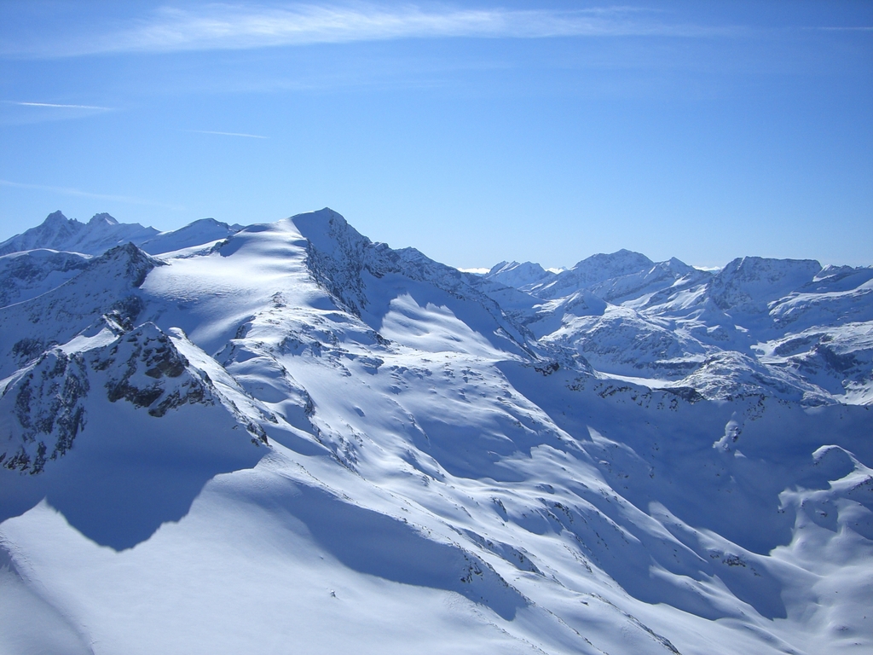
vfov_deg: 37.7
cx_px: 436
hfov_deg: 49.0
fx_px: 958
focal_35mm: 38
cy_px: 328
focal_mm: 6.2
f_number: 4.3
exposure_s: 1/2000
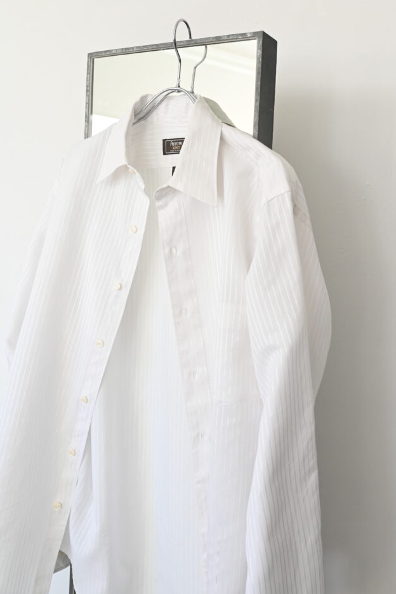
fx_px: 676
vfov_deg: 47.4
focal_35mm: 41
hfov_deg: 32.6
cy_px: 291
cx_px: 196
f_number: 5
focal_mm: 40
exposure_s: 1/125
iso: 800
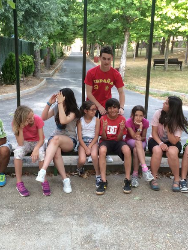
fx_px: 297
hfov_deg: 35.1
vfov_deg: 45.8
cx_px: 87
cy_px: 127
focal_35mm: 41
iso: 40
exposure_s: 1/40
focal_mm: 4.12
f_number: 2.2
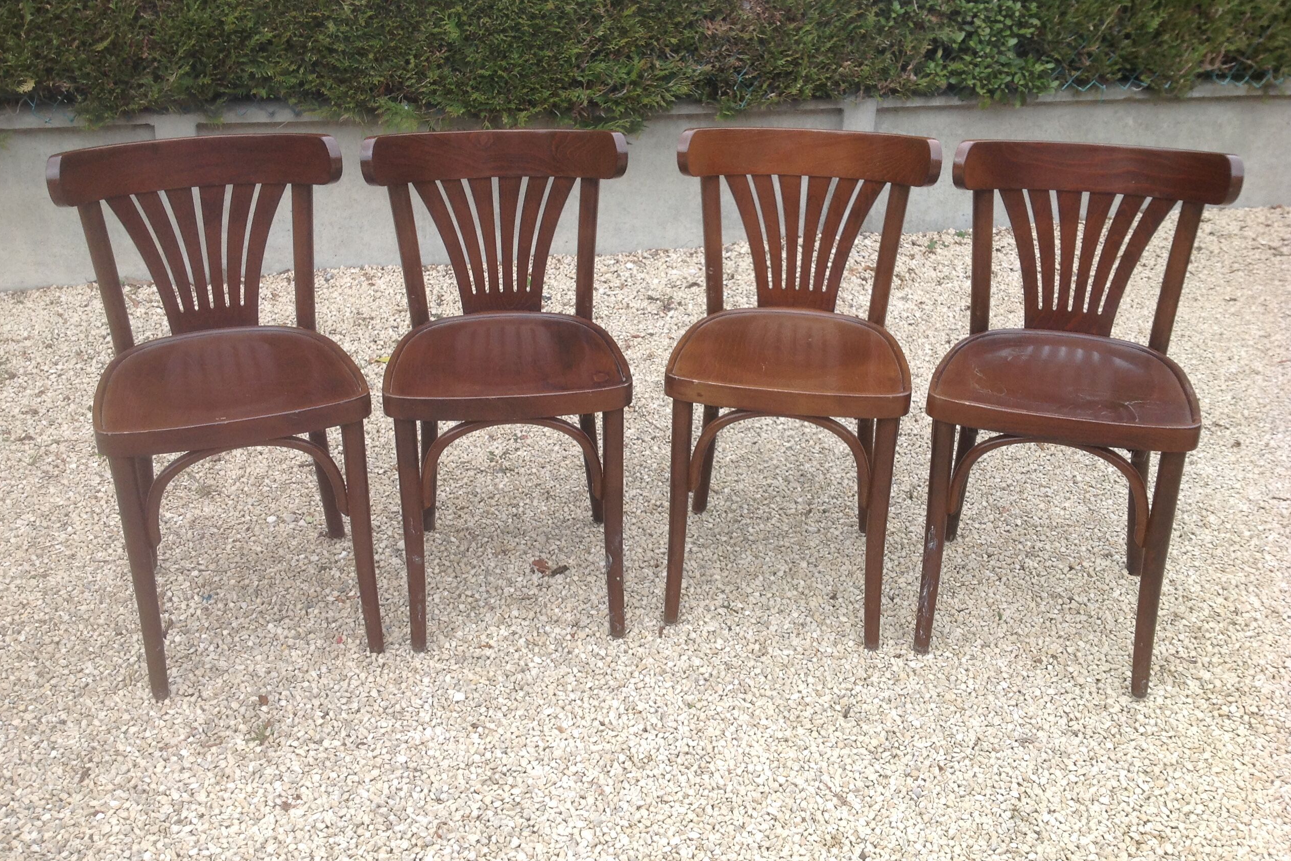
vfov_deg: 35.9
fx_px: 1327
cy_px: 385
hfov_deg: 51.9
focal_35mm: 37
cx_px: 643
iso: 50
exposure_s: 1/403
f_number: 2.4
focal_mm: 4.28
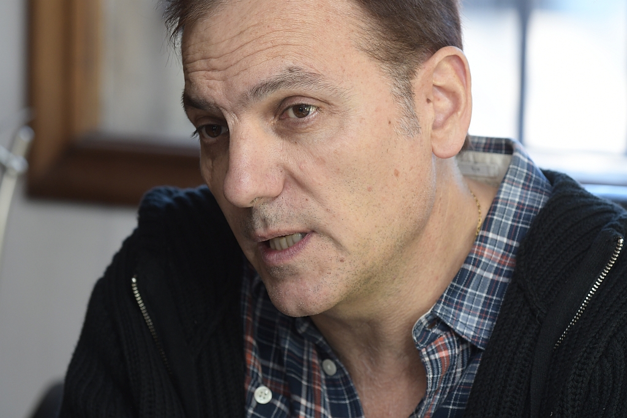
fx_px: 3919
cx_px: 314
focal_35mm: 225
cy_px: 209
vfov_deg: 6.1
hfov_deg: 9.1
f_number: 5
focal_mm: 150
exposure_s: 1/100
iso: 1000
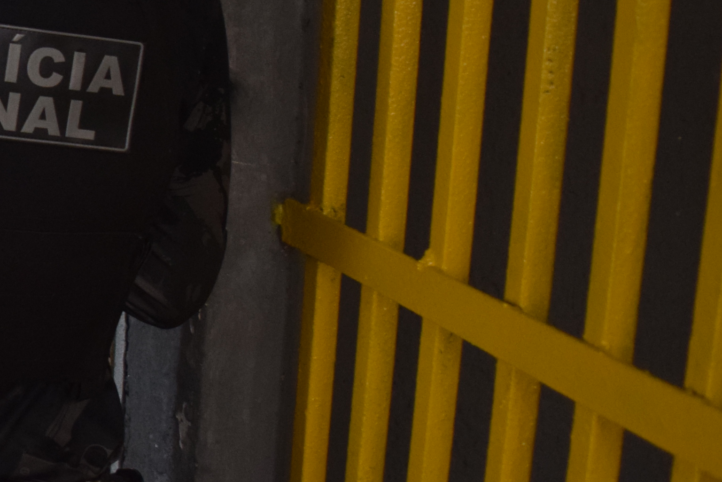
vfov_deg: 17.2
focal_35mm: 79
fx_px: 1584
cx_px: -326
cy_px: 141
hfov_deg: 21.9
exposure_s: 1/125
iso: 1000
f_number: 3.5
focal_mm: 18
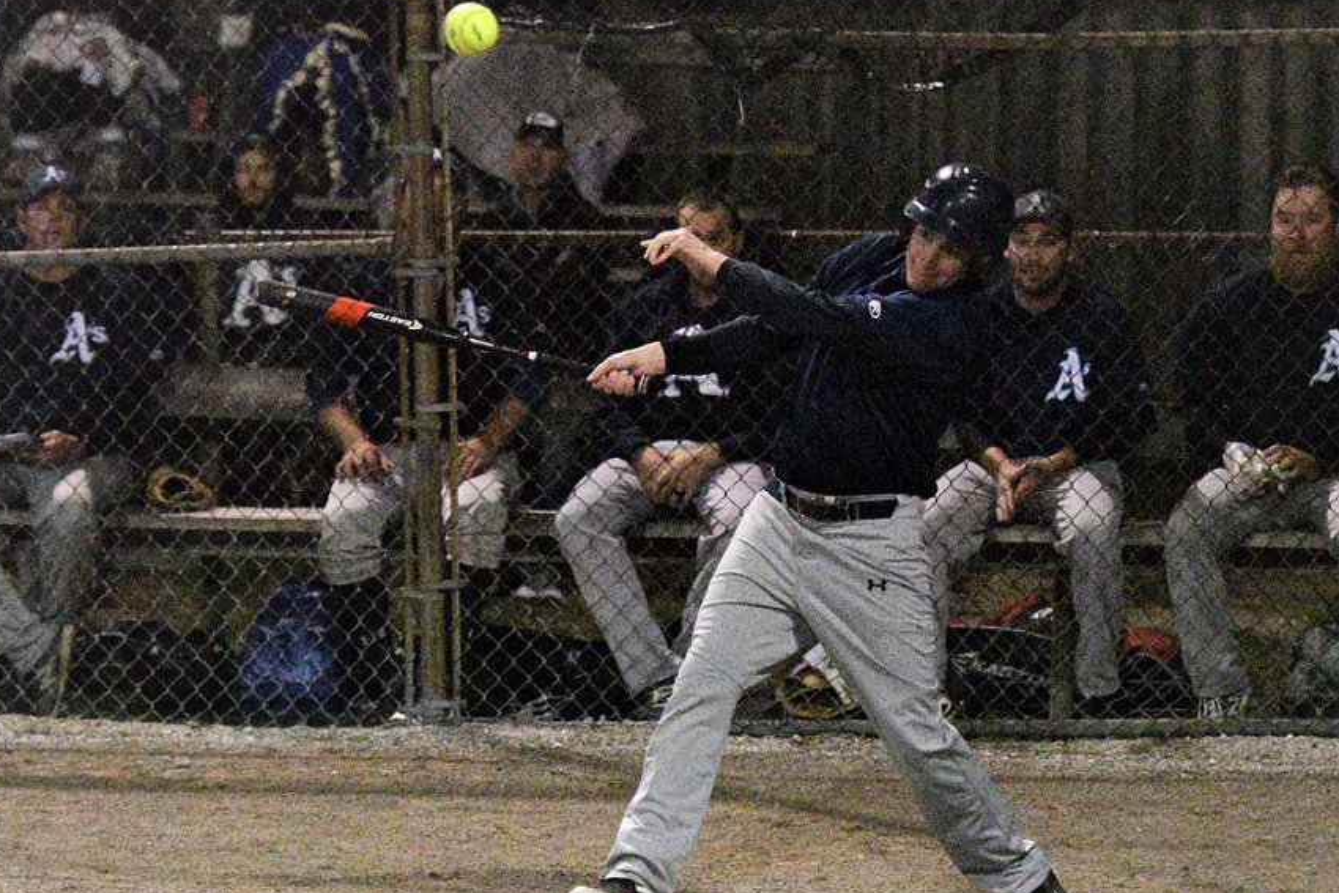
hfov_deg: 9.5
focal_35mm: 216
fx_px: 8035
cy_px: 491
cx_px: 783
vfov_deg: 6.4
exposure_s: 1/1000
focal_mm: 120
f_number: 2.8
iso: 51200
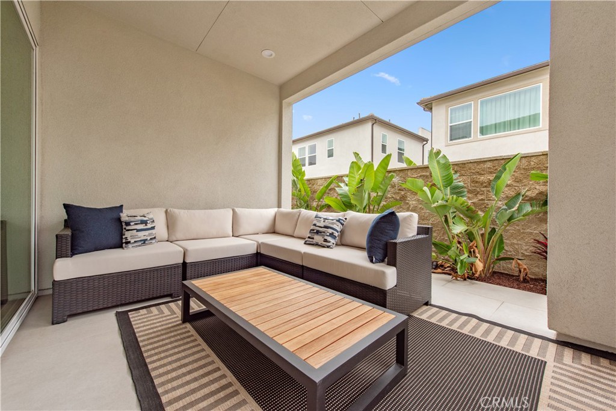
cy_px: 206
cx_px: 308
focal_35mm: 14
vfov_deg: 81.2
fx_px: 240
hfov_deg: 104.2
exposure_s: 1/250
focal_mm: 14
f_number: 8
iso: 220
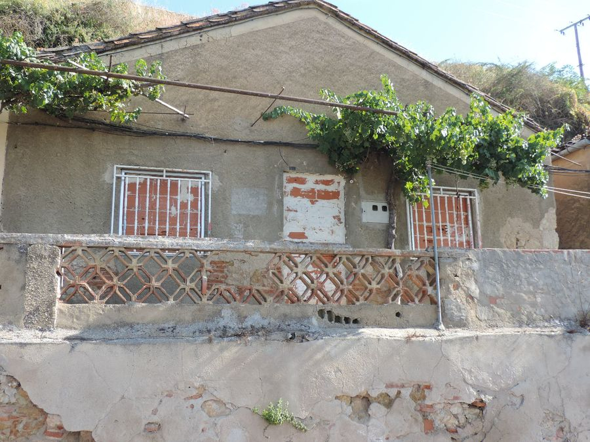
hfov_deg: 55.4
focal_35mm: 33
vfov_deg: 42.9
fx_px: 562
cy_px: 221
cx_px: 295
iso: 80
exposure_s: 1/250
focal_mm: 5.8
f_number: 3.2
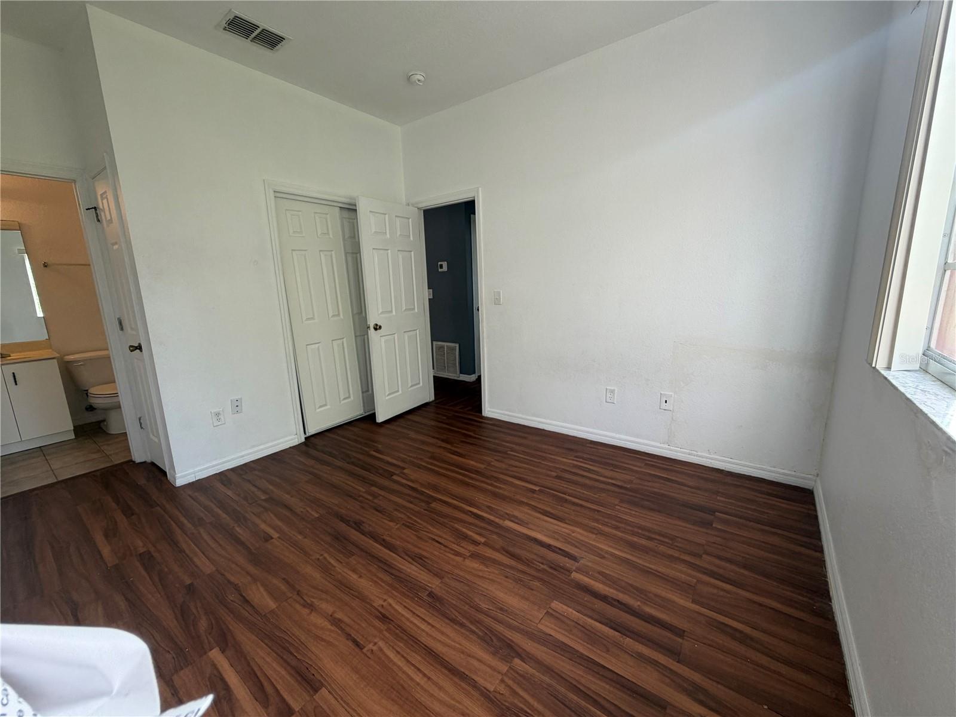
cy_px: 358
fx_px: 387
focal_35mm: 14
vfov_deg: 85.7
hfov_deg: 102.1
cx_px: 478
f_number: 2.2
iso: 100
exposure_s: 1/121
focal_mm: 2.22
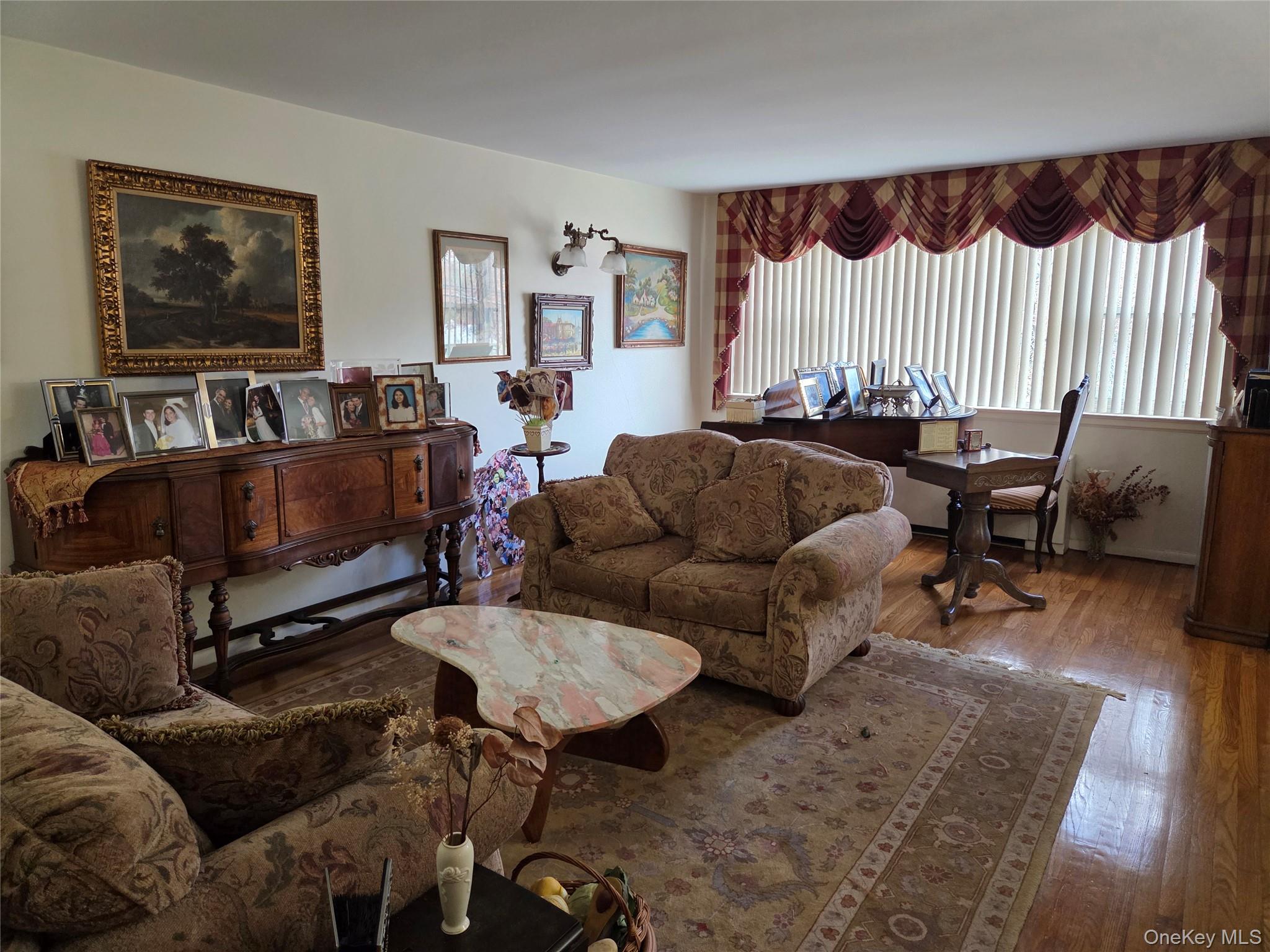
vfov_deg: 58.9
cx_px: 635
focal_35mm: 23
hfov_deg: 73.9
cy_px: 476
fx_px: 844
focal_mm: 5.4
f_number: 1.8
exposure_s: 1/120
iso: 500
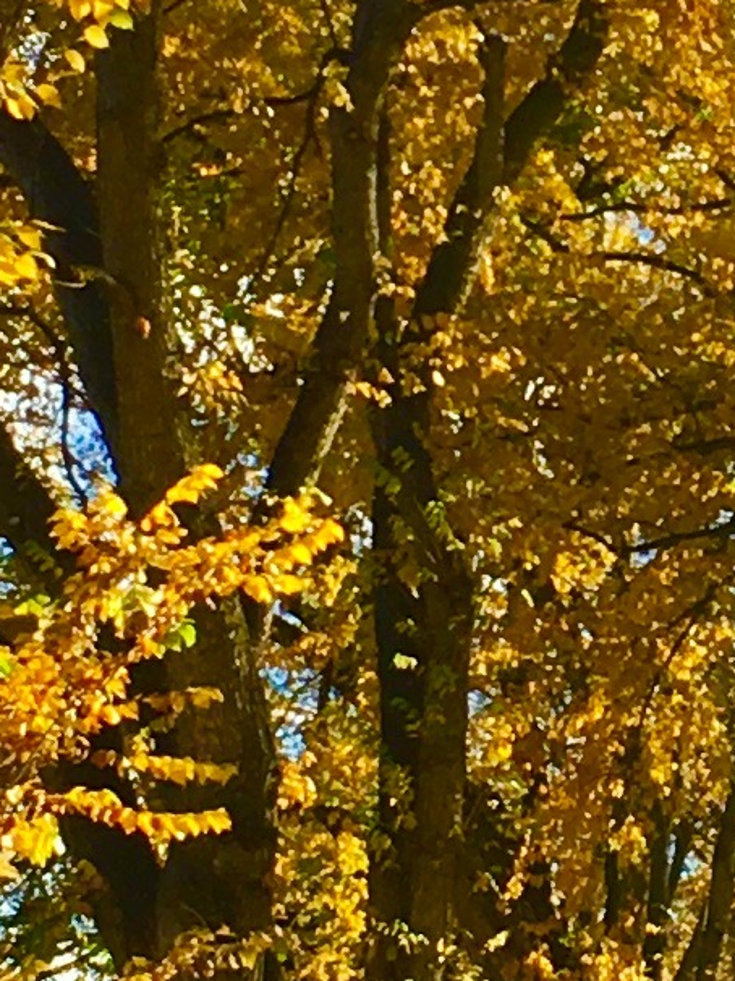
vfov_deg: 10.2
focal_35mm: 193
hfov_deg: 7.6
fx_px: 5468
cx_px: 824
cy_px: 253
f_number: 2.2
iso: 25
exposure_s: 1/663
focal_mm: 4.15
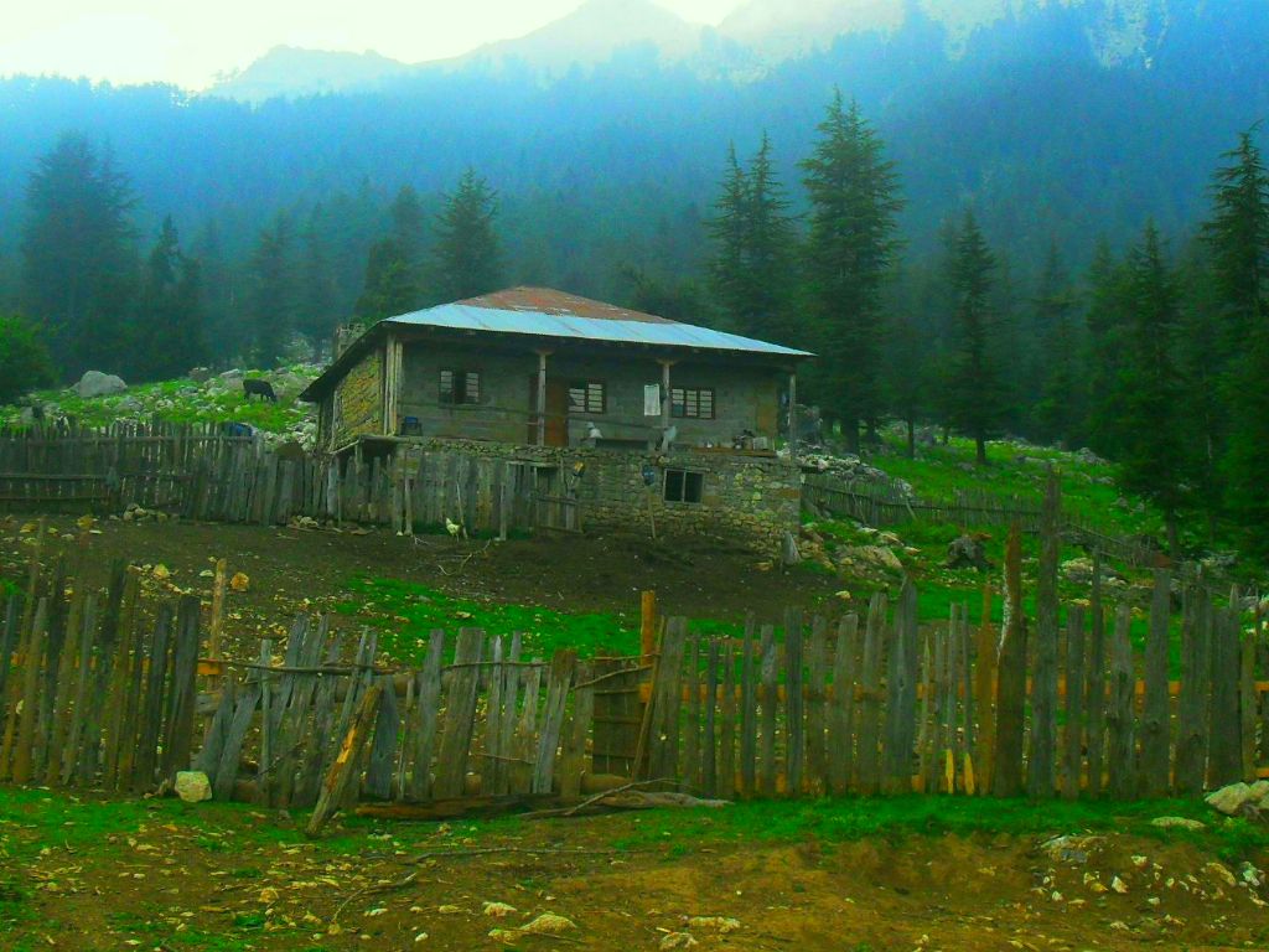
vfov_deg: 40.7
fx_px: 1283
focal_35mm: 35
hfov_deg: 52.6
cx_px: 634
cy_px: 476
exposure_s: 1/500
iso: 100
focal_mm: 6.3
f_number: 3.2
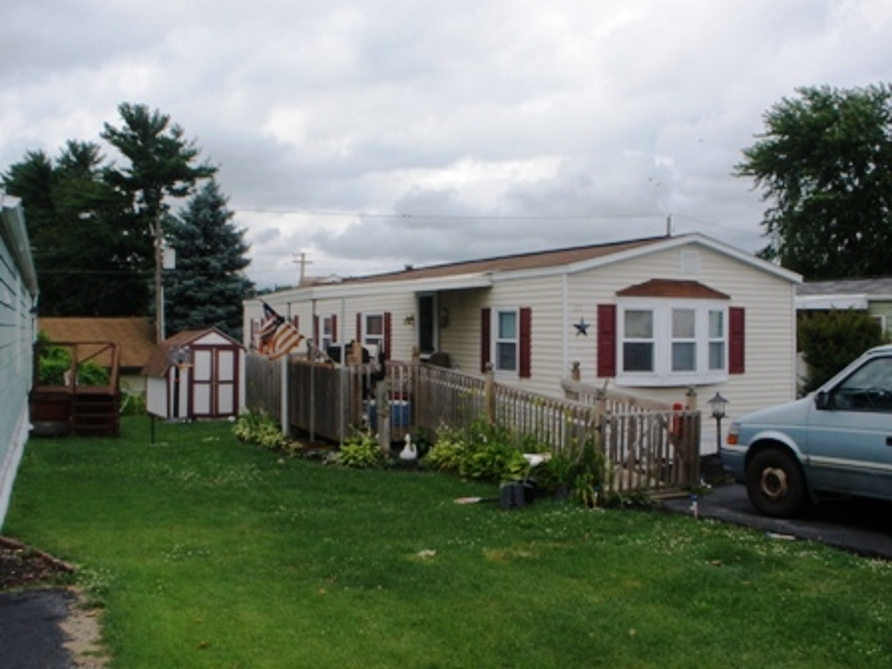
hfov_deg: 51.4
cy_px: 334
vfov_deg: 39.7
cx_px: 446
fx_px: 928
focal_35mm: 36
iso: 80
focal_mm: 6.3
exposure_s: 1/320
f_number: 5.6
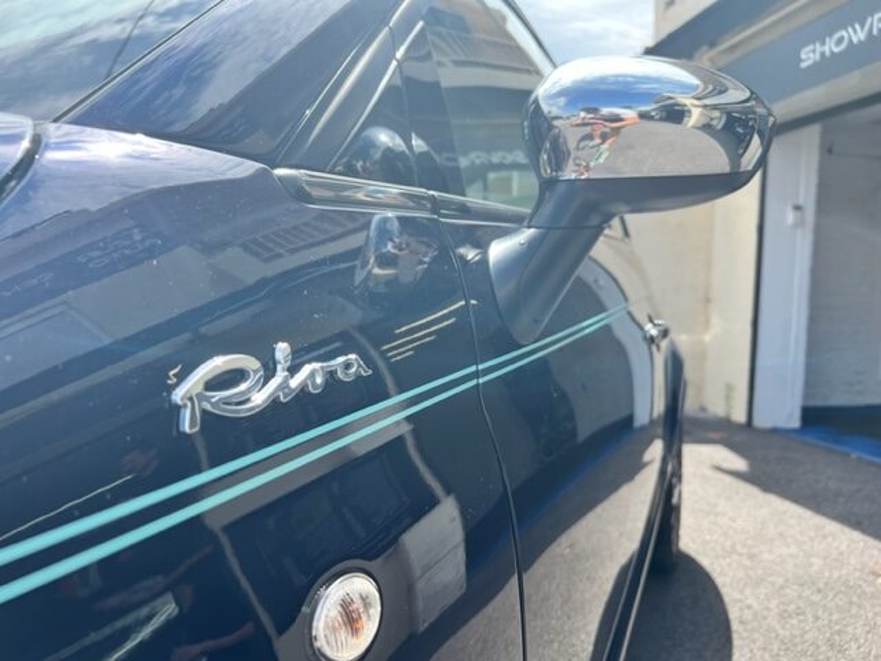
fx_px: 662
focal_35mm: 26
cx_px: 440
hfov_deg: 67.3
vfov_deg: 53.1
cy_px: 330
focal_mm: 5.7
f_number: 1.5
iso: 50
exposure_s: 1/1669
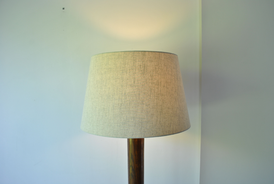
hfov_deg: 67.3
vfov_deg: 48.0
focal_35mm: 27
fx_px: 206
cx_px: 137
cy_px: 92
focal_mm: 18
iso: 200
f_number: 3.5
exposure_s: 1/80
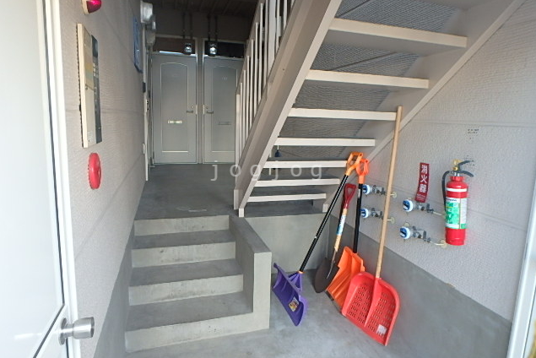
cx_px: 268
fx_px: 328
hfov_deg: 78.6
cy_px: 171
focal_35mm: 22
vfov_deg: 57.3
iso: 200
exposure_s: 1/40
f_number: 3.5
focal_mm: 3.7
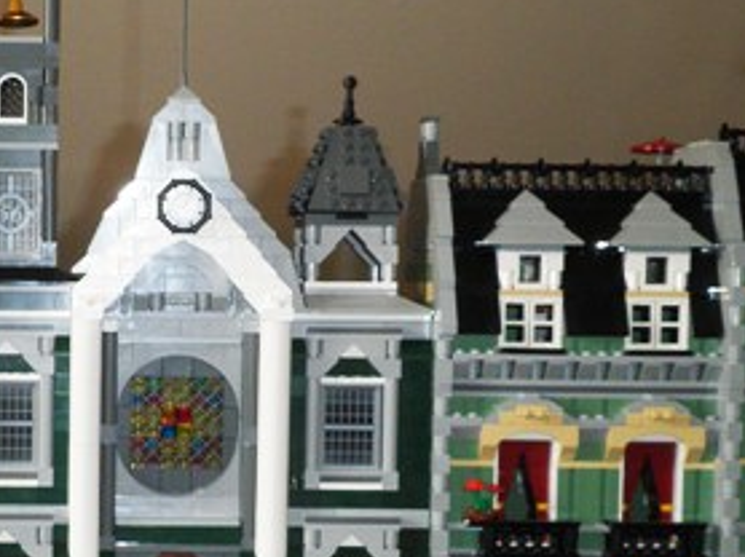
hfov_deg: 23.1
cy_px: 372
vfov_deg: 17.7
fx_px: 1785
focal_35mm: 83
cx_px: 96
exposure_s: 1/50
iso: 160
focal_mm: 6.4
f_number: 3.1
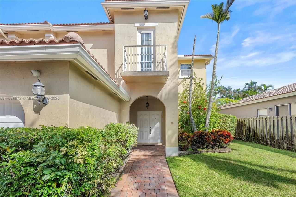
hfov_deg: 104.3
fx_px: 115
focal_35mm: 14
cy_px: 98
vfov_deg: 81.2
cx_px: 148
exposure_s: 1/160
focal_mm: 14
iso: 64
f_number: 8
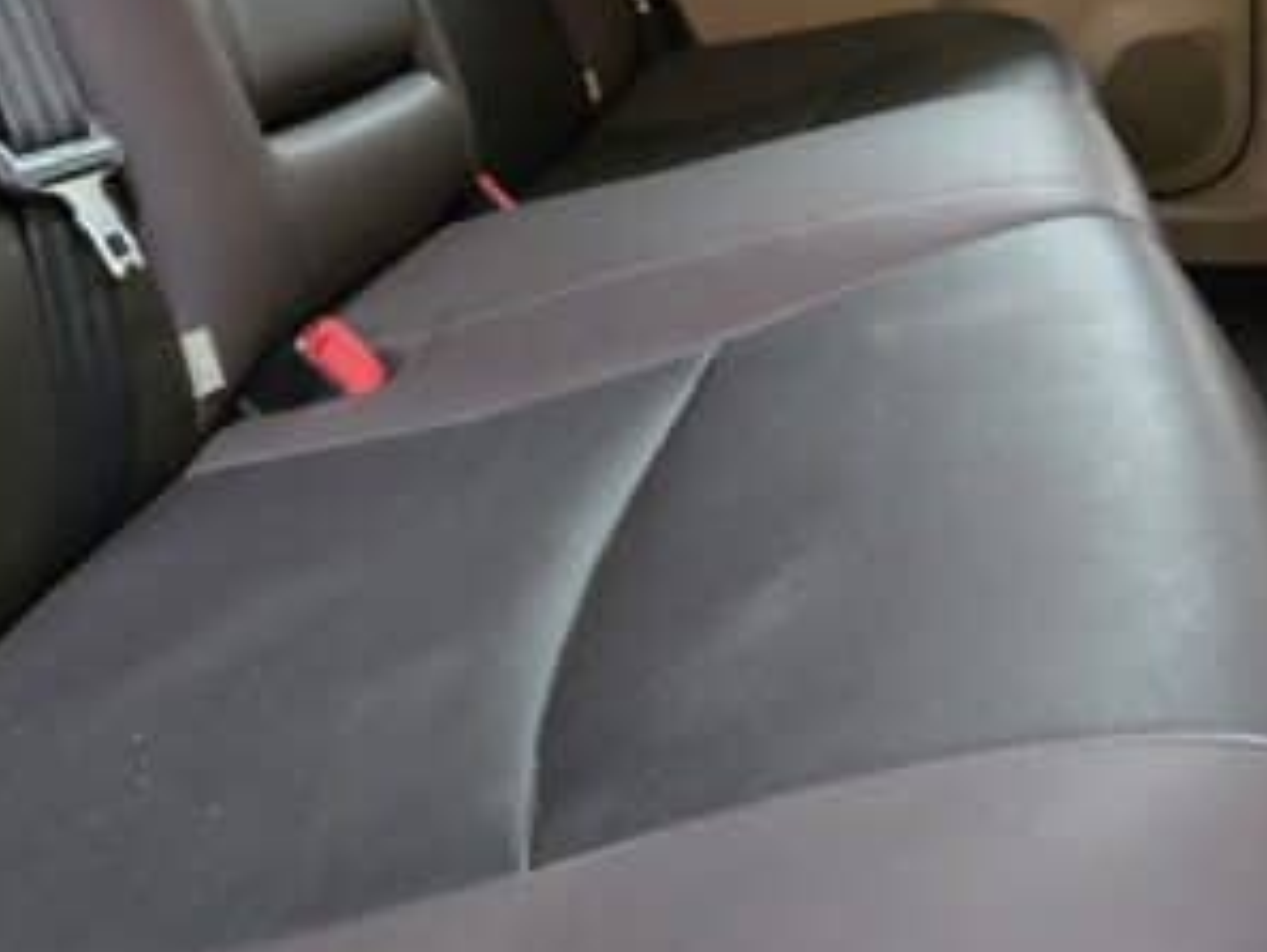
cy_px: -137
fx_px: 1282
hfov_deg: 50.5
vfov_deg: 34.2
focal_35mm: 35
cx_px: 943
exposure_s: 1/50
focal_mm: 2.2
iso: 800
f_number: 2.2
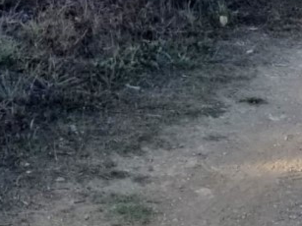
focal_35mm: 171
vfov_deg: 8.3
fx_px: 1491
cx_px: 162
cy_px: -194
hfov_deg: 11.6
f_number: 1.7
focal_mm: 4.3
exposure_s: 1/1128
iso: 50
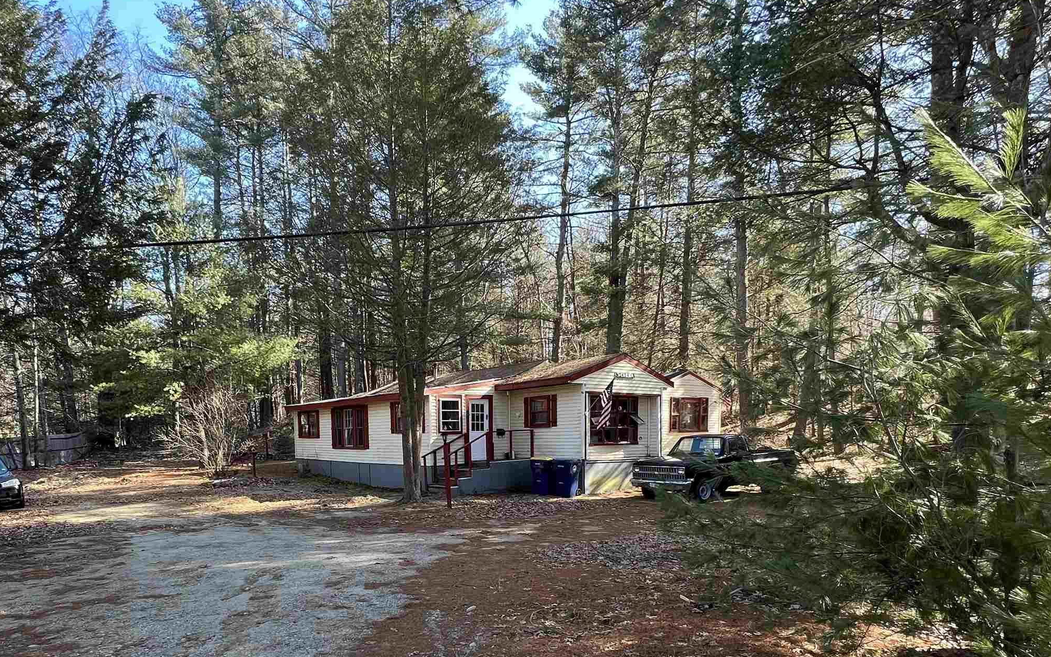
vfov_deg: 54.6
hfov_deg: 81.7
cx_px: 448
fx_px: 602
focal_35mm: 21
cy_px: 494
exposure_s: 1/99
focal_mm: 1.57
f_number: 1.8
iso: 32
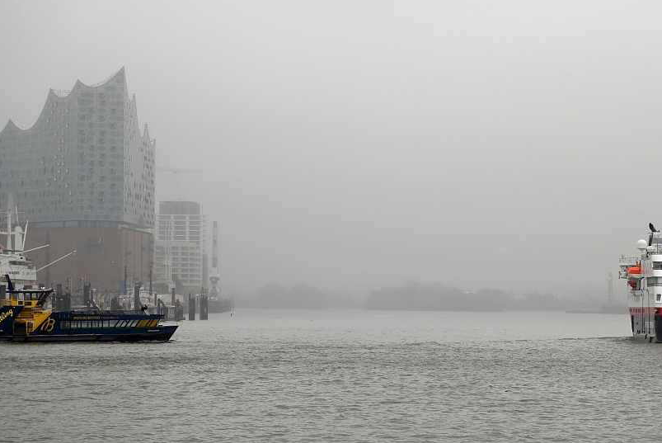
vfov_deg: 9.0
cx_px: 381
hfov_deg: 13.4
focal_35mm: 153
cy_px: 233
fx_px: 2816
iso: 200
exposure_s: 1/500
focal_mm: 120
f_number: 4.5
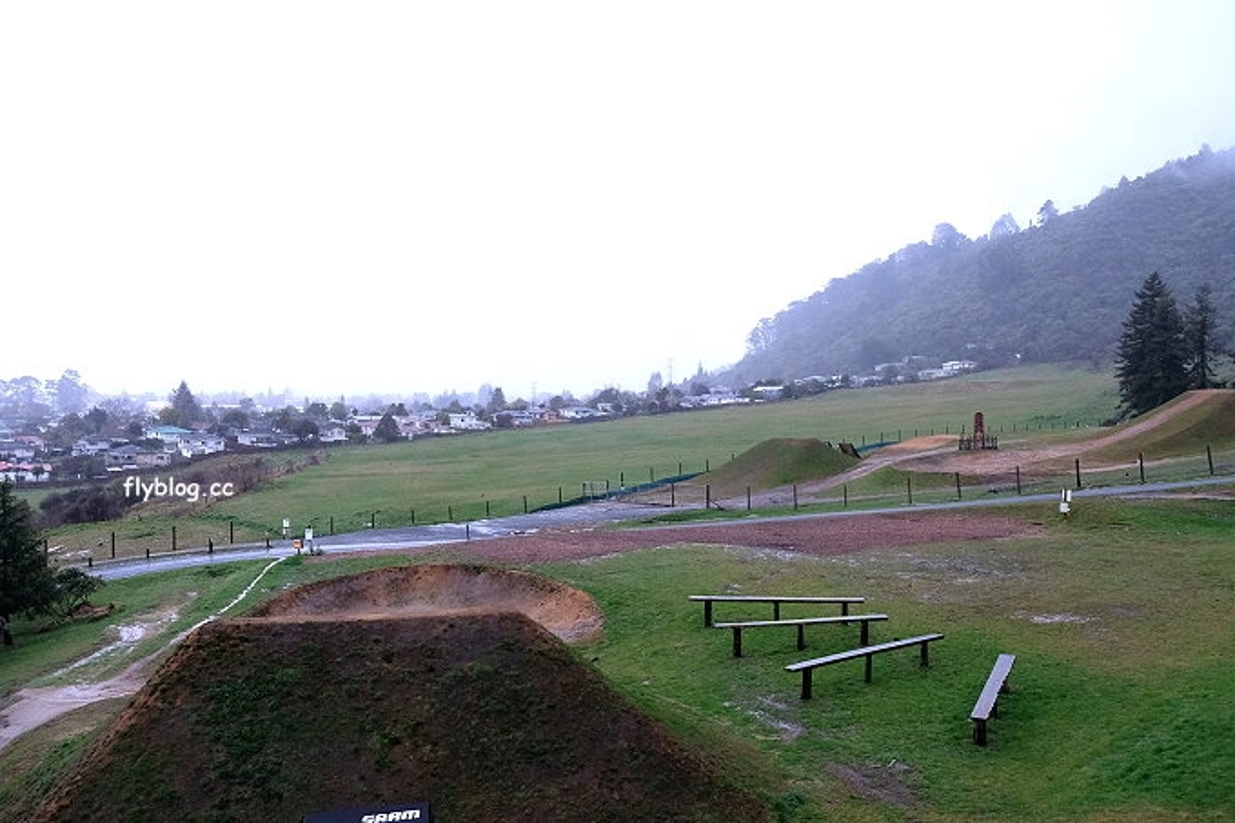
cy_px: 412
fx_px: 926
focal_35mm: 27
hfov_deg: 67.4
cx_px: 618
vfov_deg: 47.9
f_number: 2.8
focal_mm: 18
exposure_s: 1/160
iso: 1600
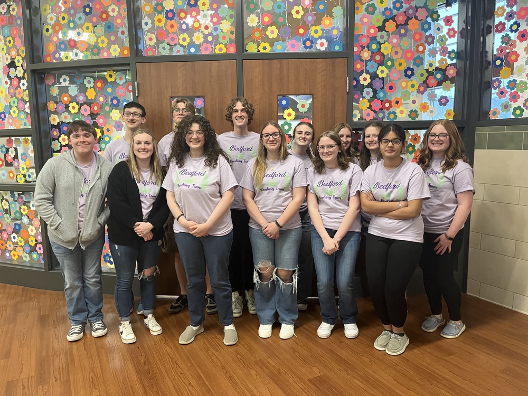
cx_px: 264
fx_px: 397
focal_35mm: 26
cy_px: 198
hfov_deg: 67.3
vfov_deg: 53.1
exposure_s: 1/60
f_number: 1.6
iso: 400
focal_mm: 5.1
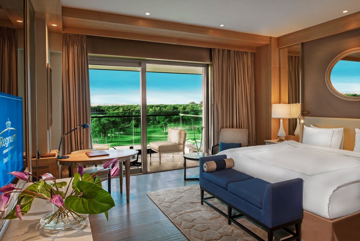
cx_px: 180
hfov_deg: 73.7
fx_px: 240
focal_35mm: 24
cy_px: 120
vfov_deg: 53.2
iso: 100
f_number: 11
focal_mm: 24
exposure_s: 1/1.67
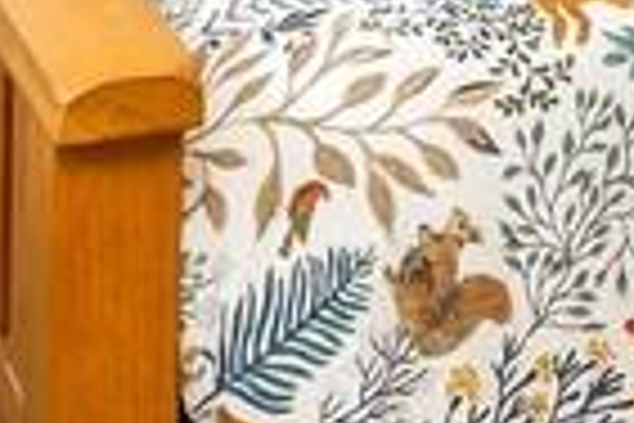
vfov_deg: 10.3
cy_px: -592
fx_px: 2043
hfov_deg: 17.6
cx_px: 463
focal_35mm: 116
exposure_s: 1/80
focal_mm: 10.5
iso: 200
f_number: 7.1
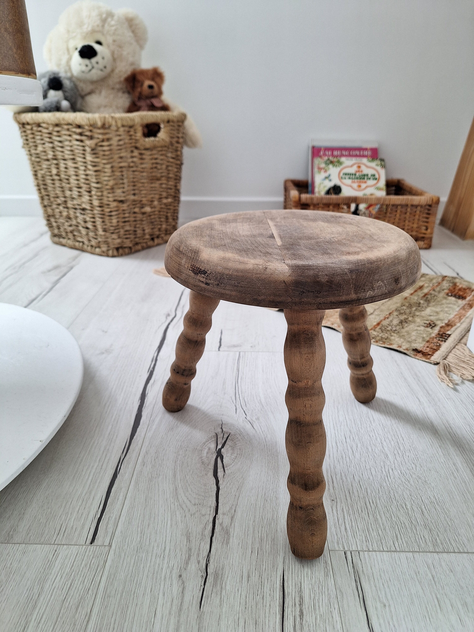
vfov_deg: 73.9
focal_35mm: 23
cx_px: 237
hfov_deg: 58.9
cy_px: 316
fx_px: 420
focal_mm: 5.54
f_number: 1.8
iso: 40
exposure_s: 1/50
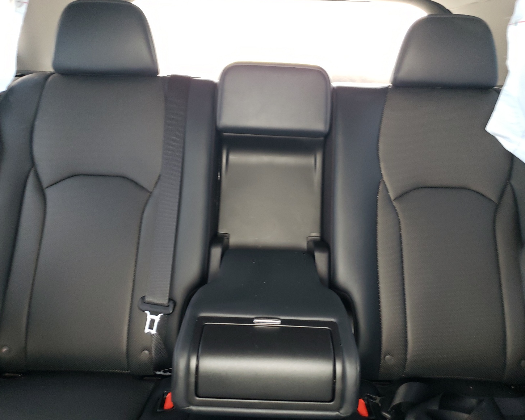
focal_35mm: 28
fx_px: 435
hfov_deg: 62.2
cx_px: 270
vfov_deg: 51.5
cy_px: 203
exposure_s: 1/60.2
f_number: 1.5
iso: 208
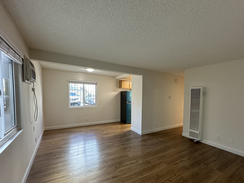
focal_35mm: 17
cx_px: 144
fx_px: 120
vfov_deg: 74.3
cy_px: 104
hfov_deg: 90.1
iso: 200
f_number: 2.2
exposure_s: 1/60
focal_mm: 2.22
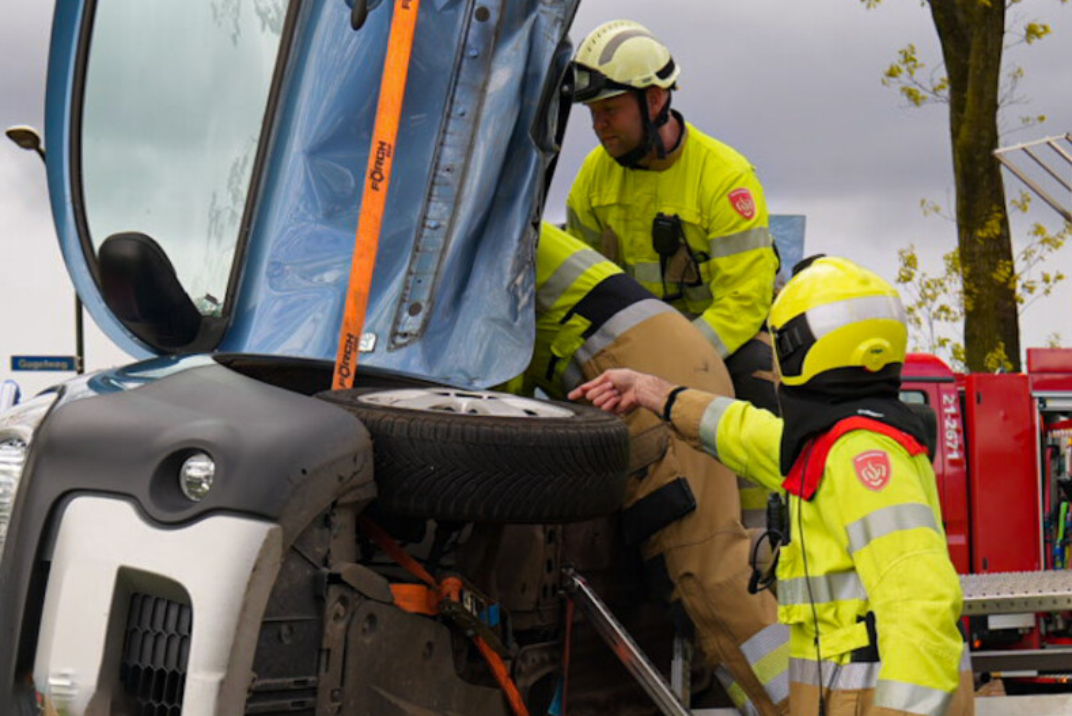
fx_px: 2681
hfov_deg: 22.6
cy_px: 603
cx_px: 452
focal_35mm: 90
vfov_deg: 15.1
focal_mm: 25
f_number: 3.2
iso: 100
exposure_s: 1/400
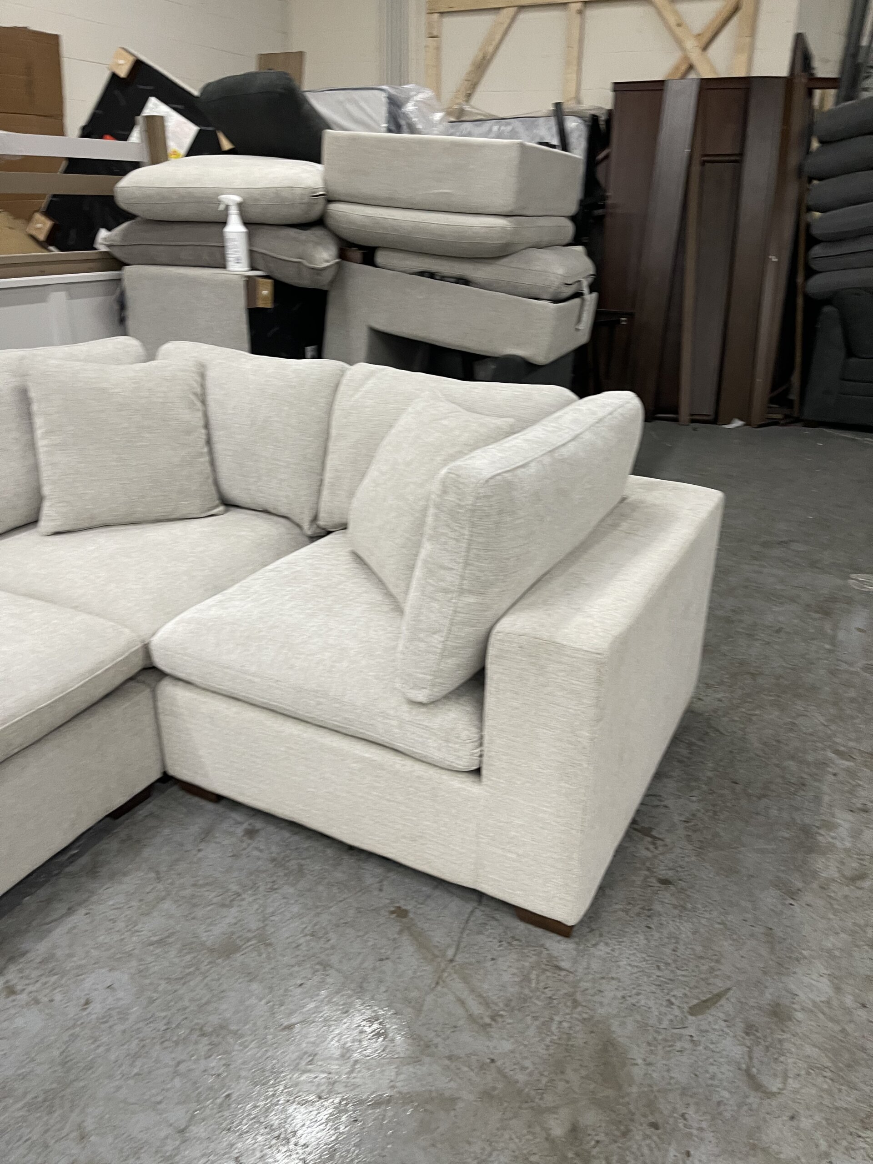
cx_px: 436
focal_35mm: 25
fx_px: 841
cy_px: 582
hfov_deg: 54.9
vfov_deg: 69.4
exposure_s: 1/60
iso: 200
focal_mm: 5.1
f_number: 1.6
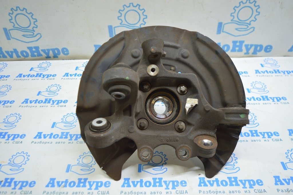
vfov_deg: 43.5
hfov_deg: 62.0
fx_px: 244
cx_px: 146
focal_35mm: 30
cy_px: 98
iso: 400
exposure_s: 1/40
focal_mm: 20
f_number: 3.8
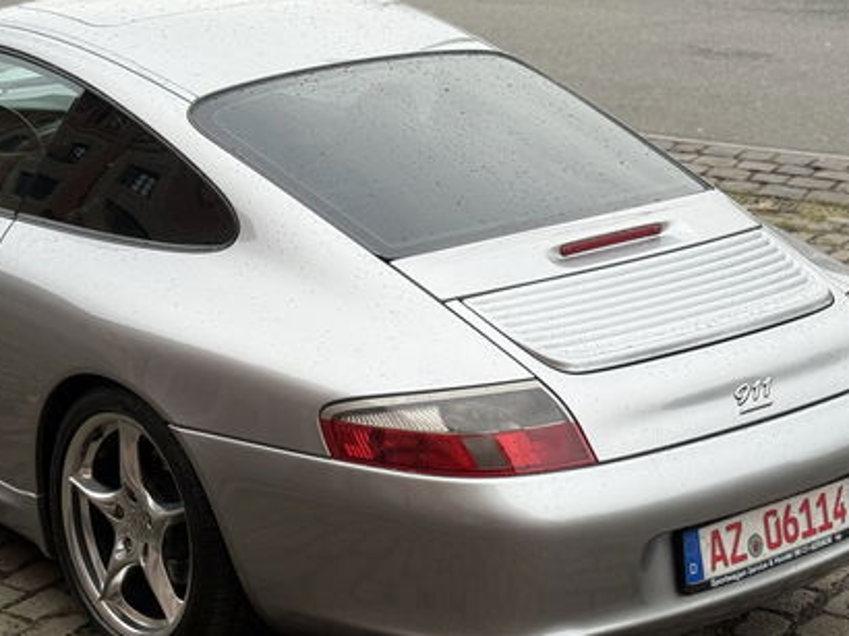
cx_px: 284
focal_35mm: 90
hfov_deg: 21.7
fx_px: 2206
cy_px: 261
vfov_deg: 16.4
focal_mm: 6.76
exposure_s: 1/641
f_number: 1.78
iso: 64
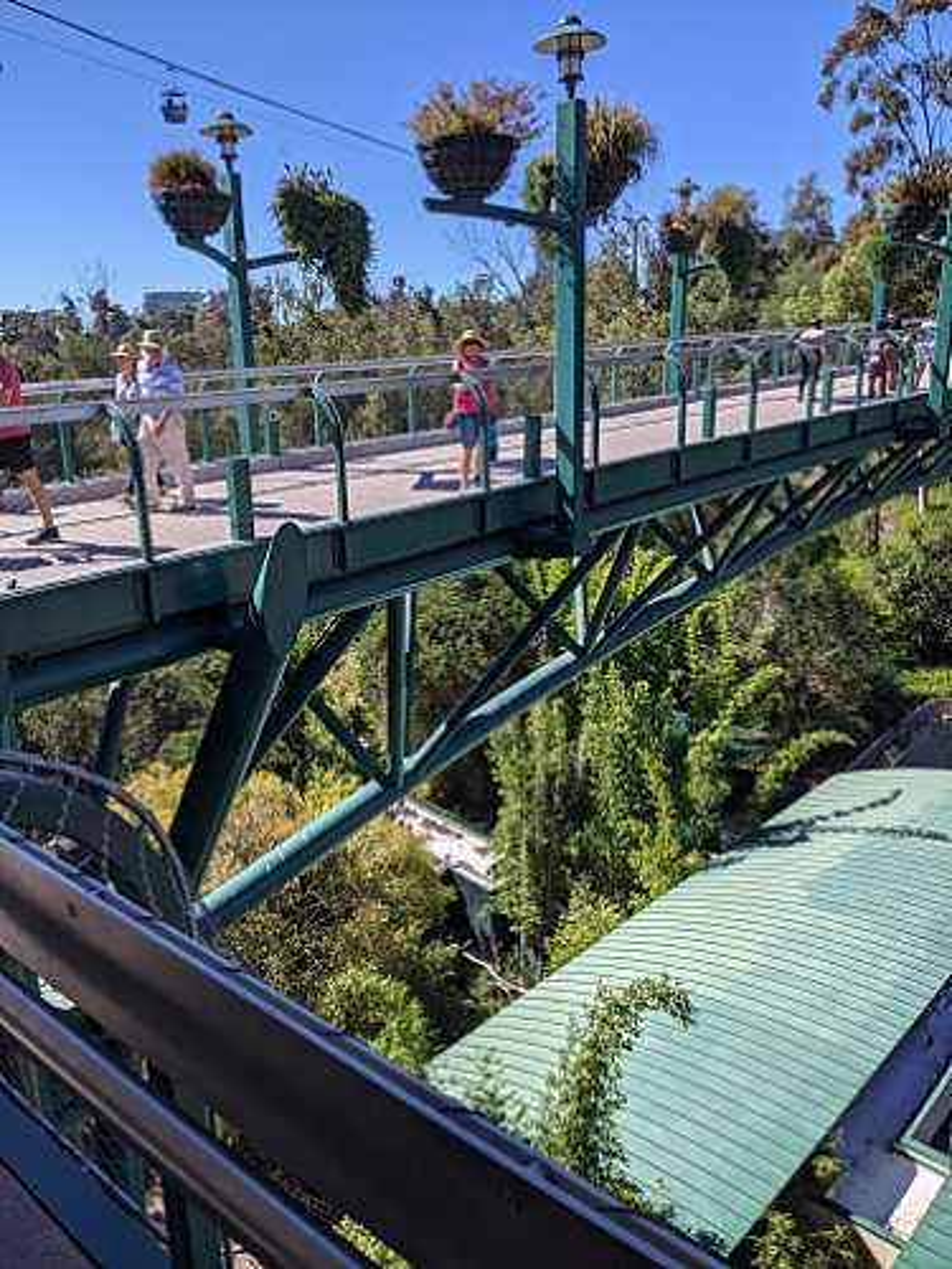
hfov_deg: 51.4
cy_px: 634
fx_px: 990
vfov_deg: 65.3
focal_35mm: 27
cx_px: 476
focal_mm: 4.4
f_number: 1.8
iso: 52
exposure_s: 1/2347
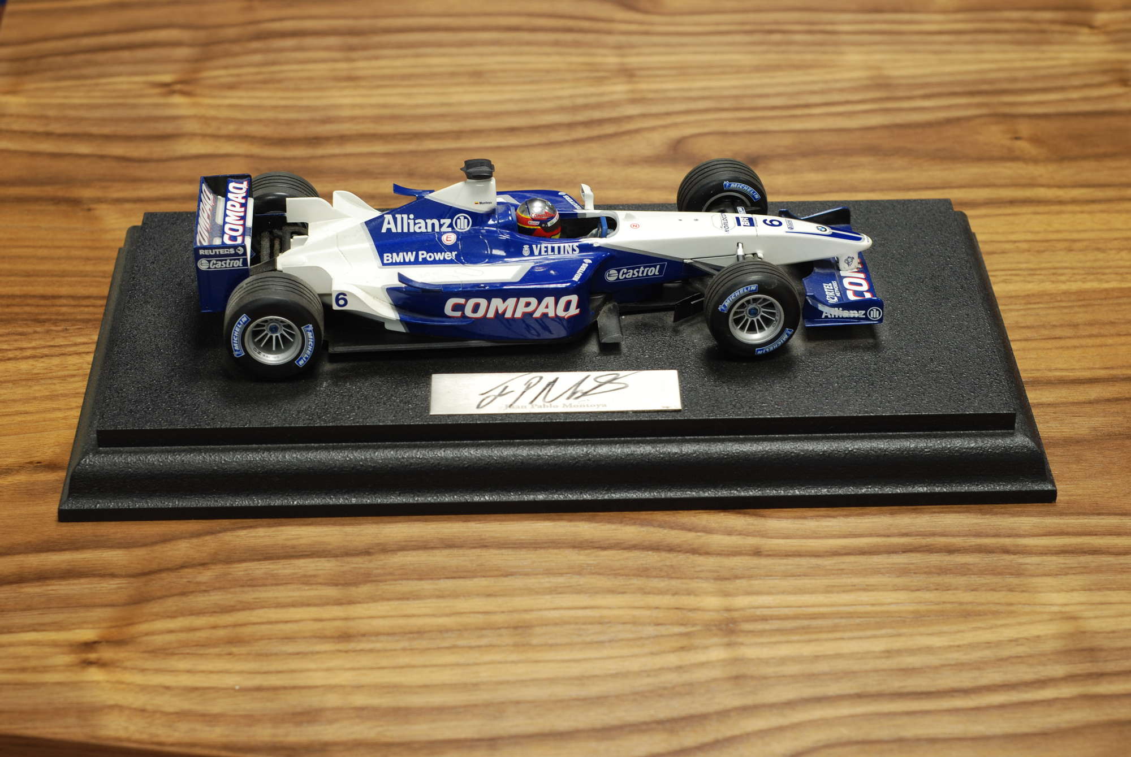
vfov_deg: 18.2
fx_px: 2359
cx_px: 566
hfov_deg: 27.0
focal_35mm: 75
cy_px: 378
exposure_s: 1/6
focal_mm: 50
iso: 100
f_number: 5.6
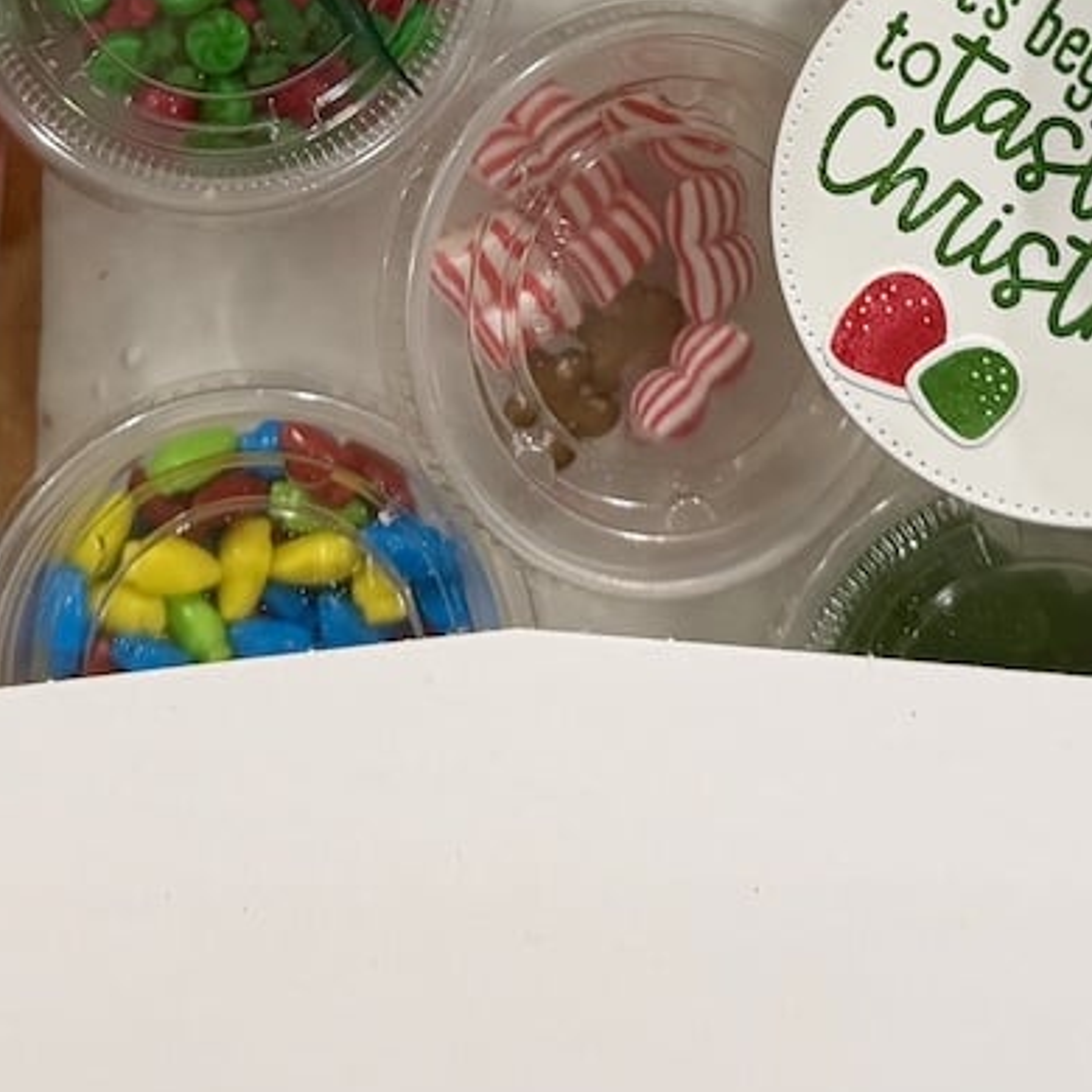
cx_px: 468
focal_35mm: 87
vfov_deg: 18.6
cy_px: -325
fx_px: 3105
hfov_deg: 19.9
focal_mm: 6.76
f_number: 1.78
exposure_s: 1/105
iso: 200
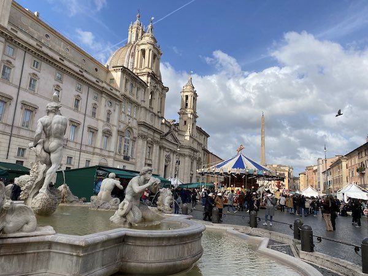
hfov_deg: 67.3
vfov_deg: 53.1
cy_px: 138
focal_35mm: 26
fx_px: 276
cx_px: 184
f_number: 1.8
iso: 32
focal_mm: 4.25
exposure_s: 1/2890
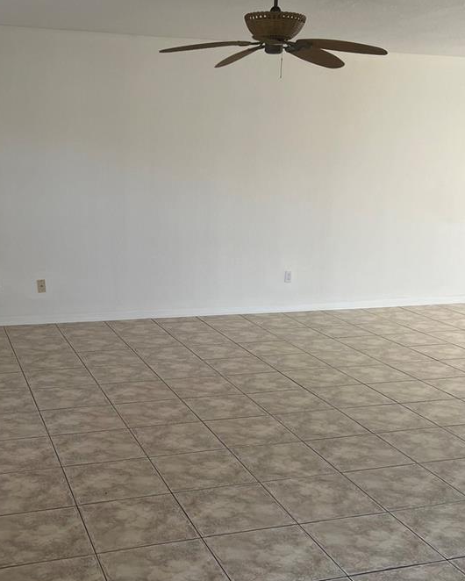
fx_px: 791
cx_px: 216
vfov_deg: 40.0
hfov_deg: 32.7
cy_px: 370
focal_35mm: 46
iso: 100
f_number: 1.5
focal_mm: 5.7
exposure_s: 1/120
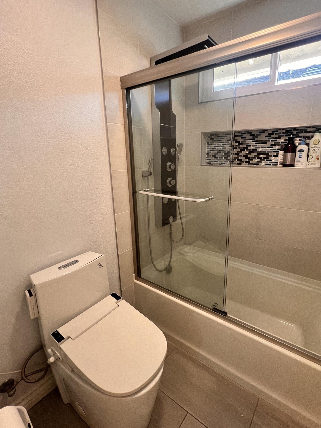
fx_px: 198
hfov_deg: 77.6
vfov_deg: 94.5
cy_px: 207
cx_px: 186
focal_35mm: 16
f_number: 1.8
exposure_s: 1/120
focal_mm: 1.57
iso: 200
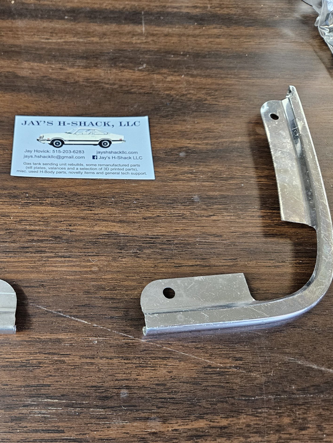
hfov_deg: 43.4
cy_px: 223
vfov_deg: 58.3
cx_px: 69
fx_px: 397
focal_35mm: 31
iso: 500
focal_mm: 5.4
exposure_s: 1/120
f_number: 1.8
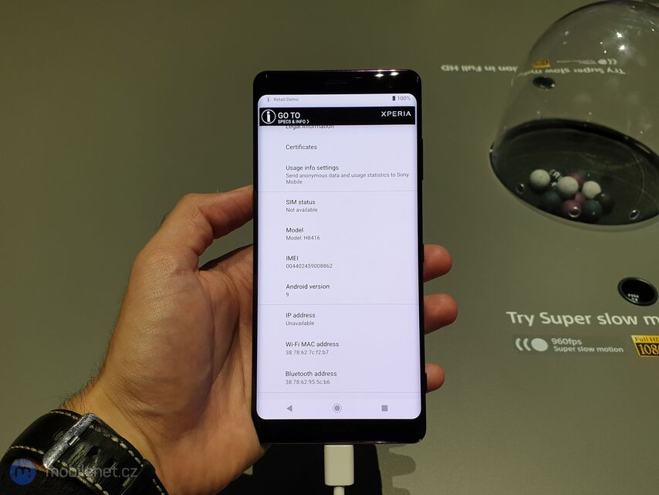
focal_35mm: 26
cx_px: 330
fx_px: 495
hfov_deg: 67.3
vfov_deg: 53.1
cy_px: 248
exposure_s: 1/100
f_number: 2.4
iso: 64
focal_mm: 4.3
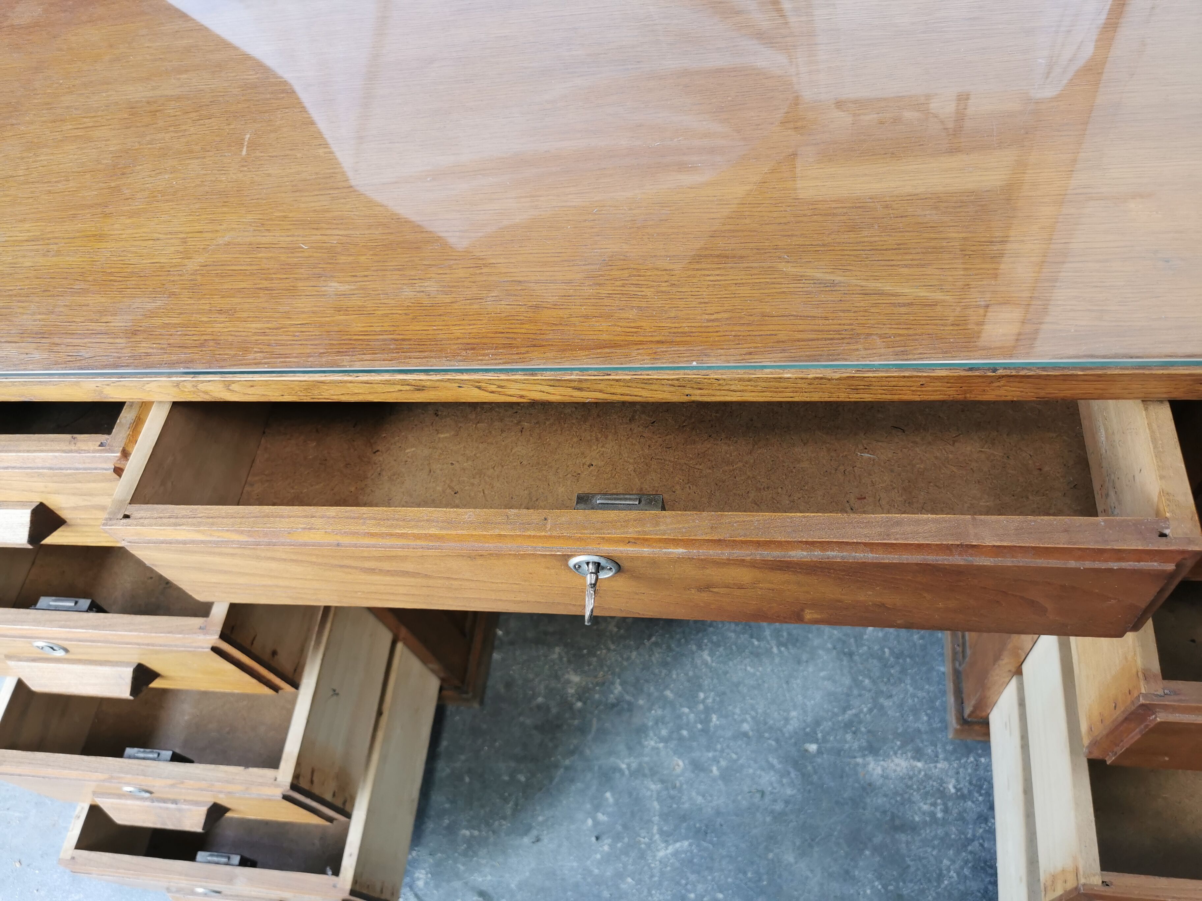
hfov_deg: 65.3
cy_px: 450
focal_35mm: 27
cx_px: 601
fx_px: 938
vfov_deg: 51.4
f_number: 1.6
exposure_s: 1/100
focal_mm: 5.56
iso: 64
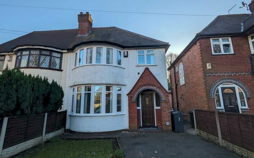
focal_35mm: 18
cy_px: 76
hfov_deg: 91.1
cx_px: 127
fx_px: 125
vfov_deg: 64.9
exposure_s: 1/688
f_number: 2.2
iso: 35
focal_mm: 2.22
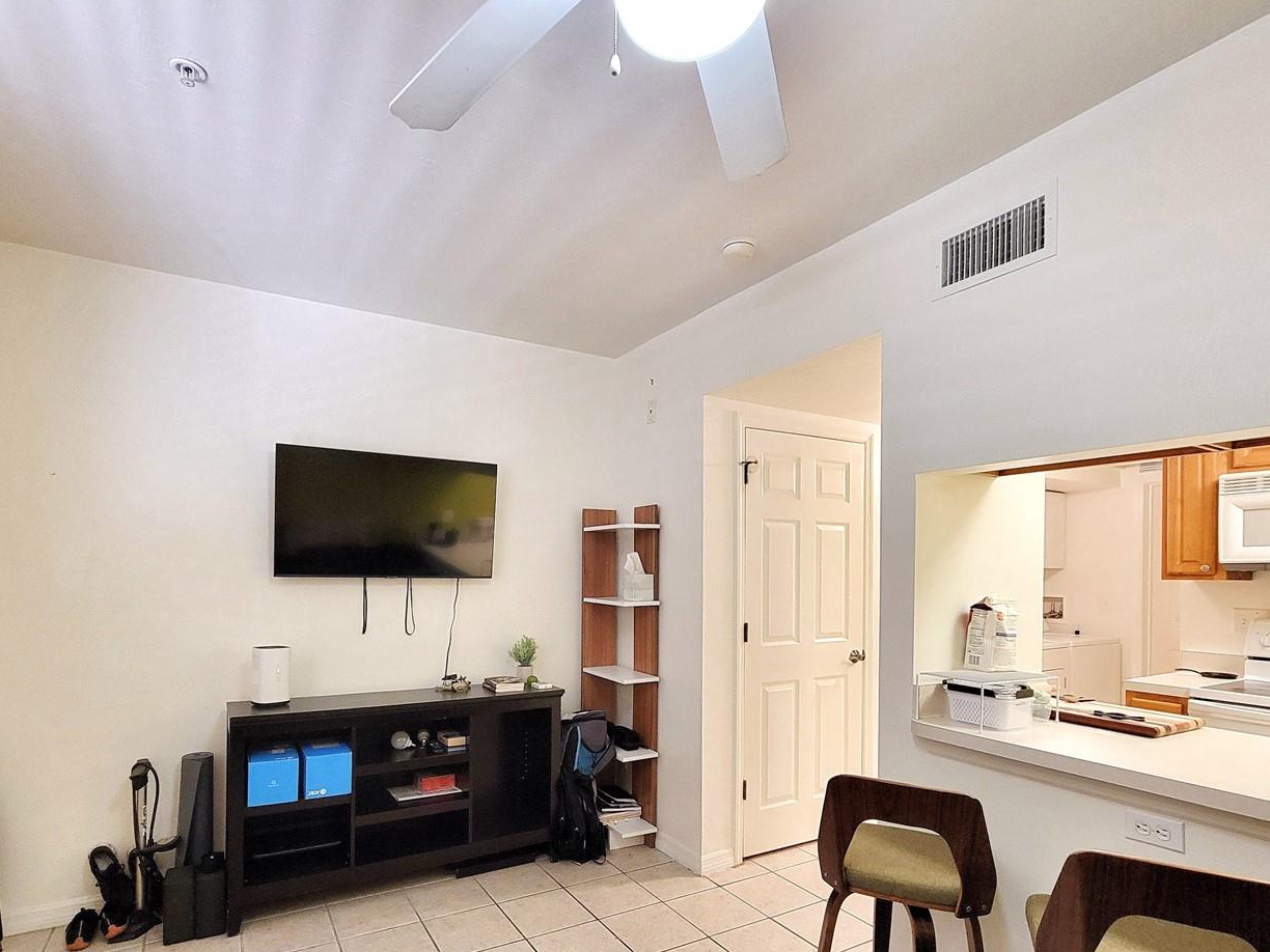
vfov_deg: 73.0
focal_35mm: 17
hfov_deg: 90.9
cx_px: 595
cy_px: 616
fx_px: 624
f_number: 2.2
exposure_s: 1/60
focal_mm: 2.2
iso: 400
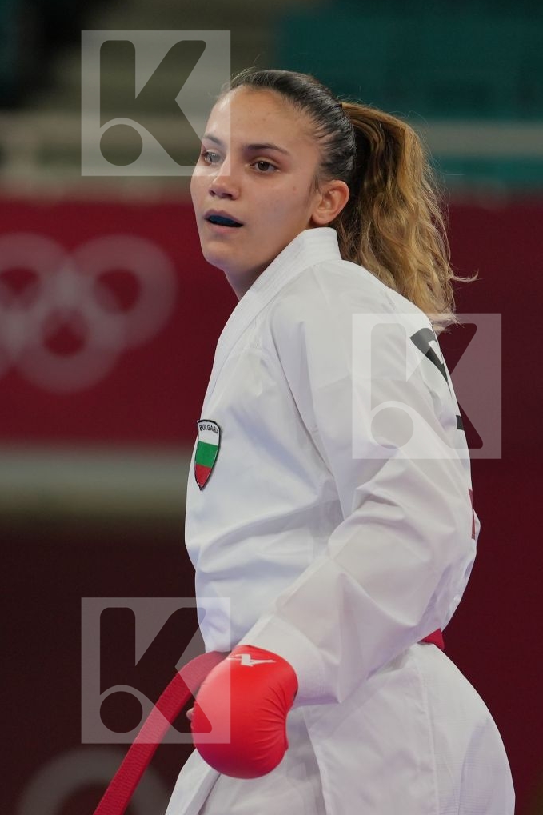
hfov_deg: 2.6
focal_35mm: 530
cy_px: 386
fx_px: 11994
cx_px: 156
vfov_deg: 3.9
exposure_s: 1/1000
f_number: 2.8
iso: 400
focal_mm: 200
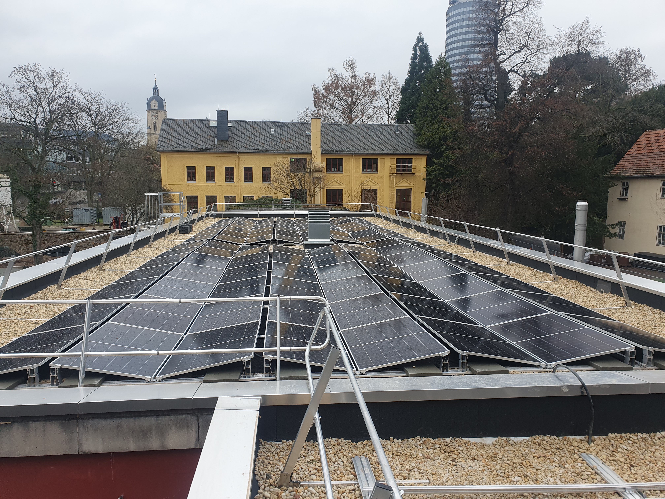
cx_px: 332
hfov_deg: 67.3
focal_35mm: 26
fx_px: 499
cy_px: 250
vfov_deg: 53.1
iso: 50
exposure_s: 1/162
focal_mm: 4.32
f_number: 2.4
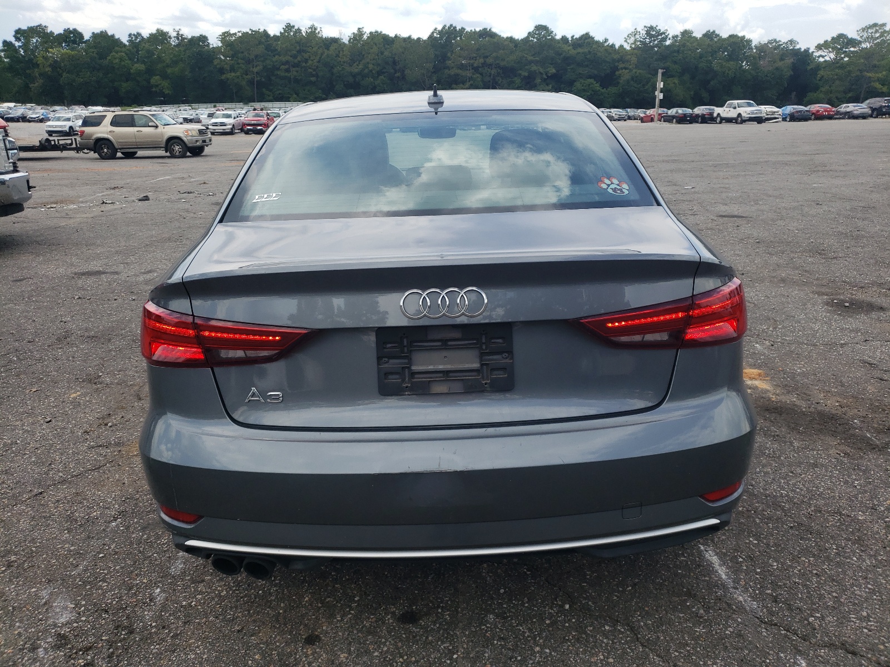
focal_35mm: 26
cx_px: 445
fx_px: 668
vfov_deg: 53.1
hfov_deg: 67.3
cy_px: 334
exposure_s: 1/2000
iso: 50
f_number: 1.5
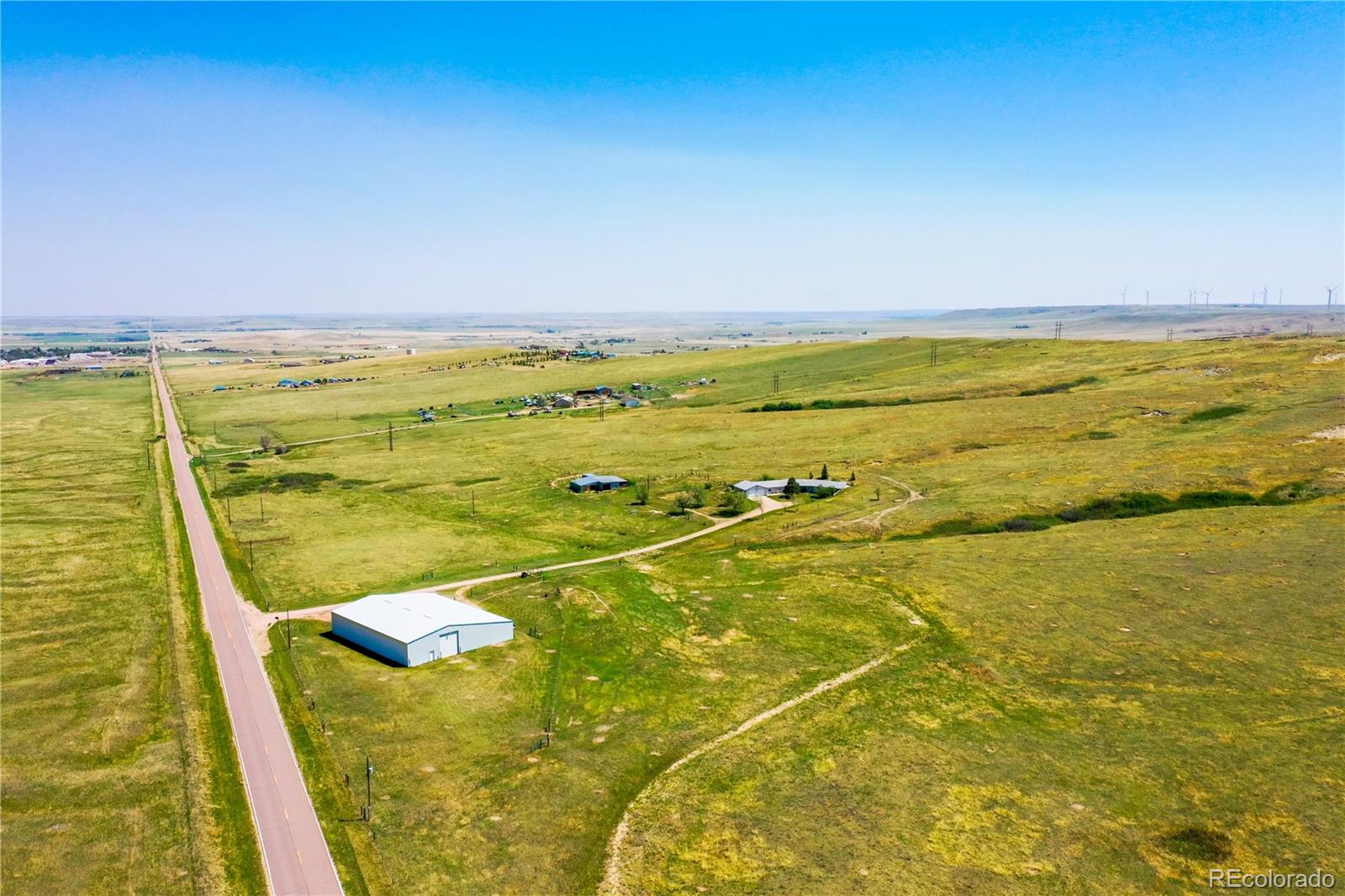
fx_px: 1046
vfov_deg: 46.4
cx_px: 672
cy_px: 448
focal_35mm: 28
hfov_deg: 65.5
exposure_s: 1/1250
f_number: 8
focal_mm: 10.26
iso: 400
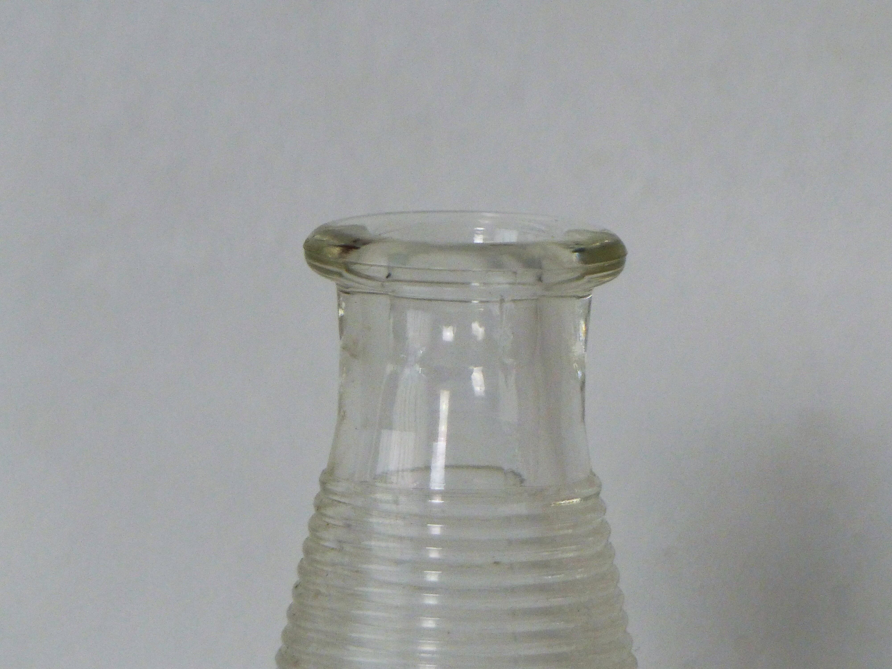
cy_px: 334
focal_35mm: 431
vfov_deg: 3.5
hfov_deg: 4.6
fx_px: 11106
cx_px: 446
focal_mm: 70.5
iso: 160
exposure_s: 1/100
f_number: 2.8
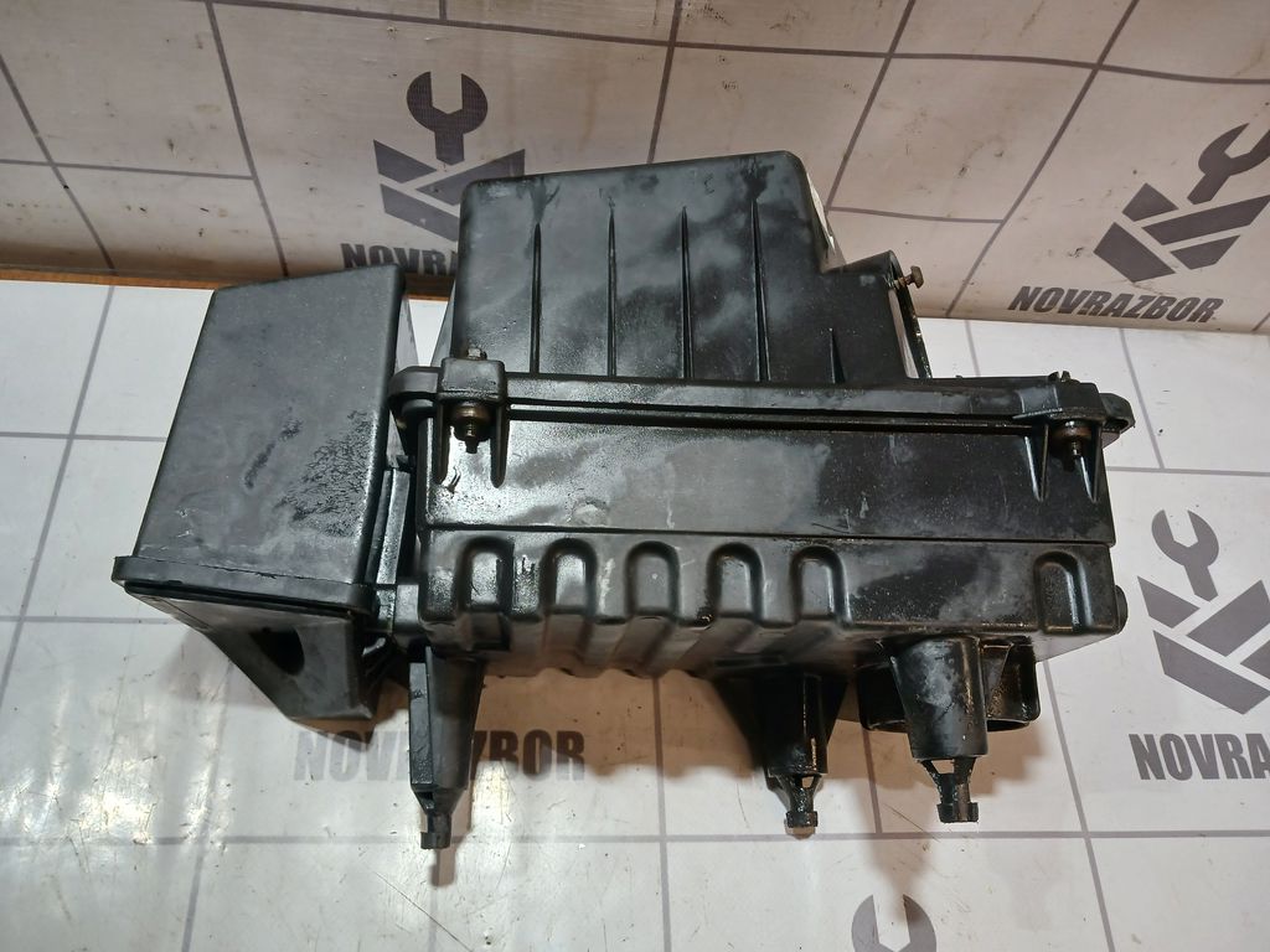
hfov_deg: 65.3
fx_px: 991
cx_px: 635
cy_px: 476
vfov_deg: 51.4
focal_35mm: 27
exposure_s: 1/50
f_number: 1.8
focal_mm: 4
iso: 80
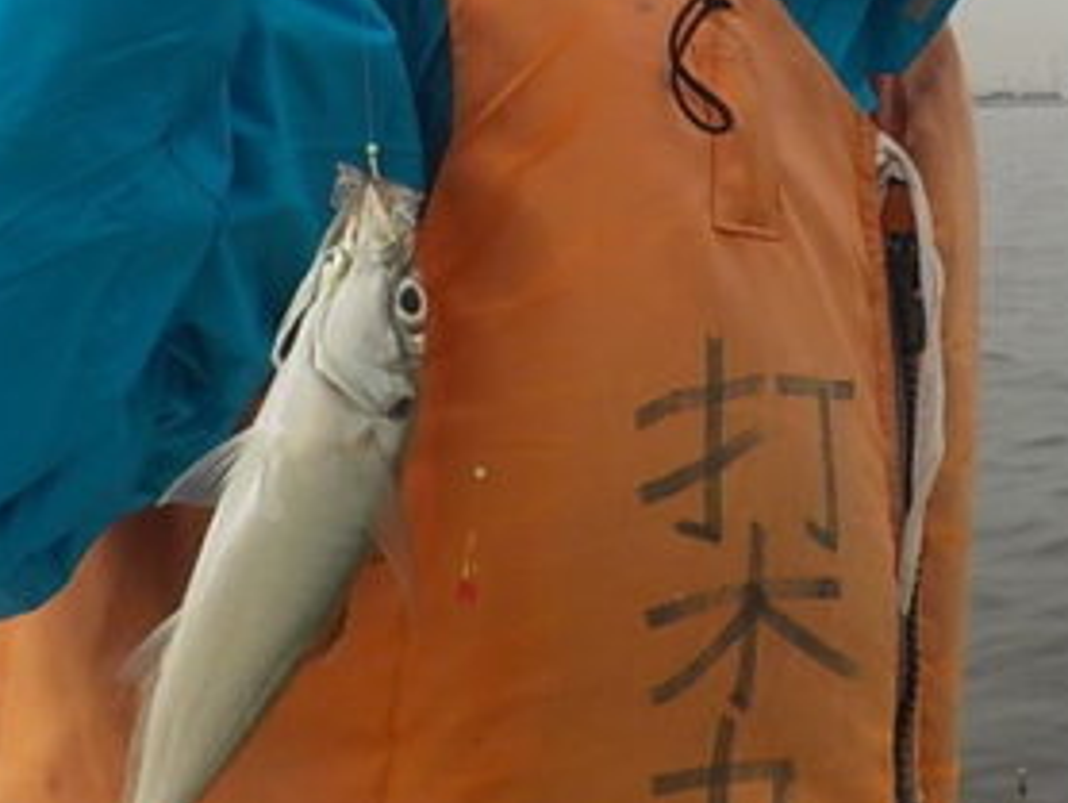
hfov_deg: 28.0
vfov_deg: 20.9
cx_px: 695
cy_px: 92
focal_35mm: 69
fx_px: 2131
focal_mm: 4.1
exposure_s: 1/1250
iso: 125
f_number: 3.3
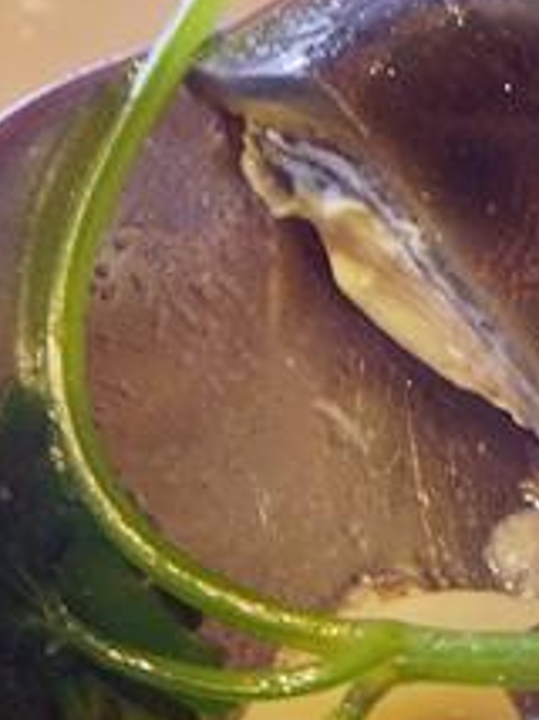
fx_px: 5388
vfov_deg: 7.6
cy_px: -42
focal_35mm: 259
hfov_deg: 5.7
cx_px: 364
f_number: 5.6
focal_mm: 27
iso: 1600
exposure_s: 1/15
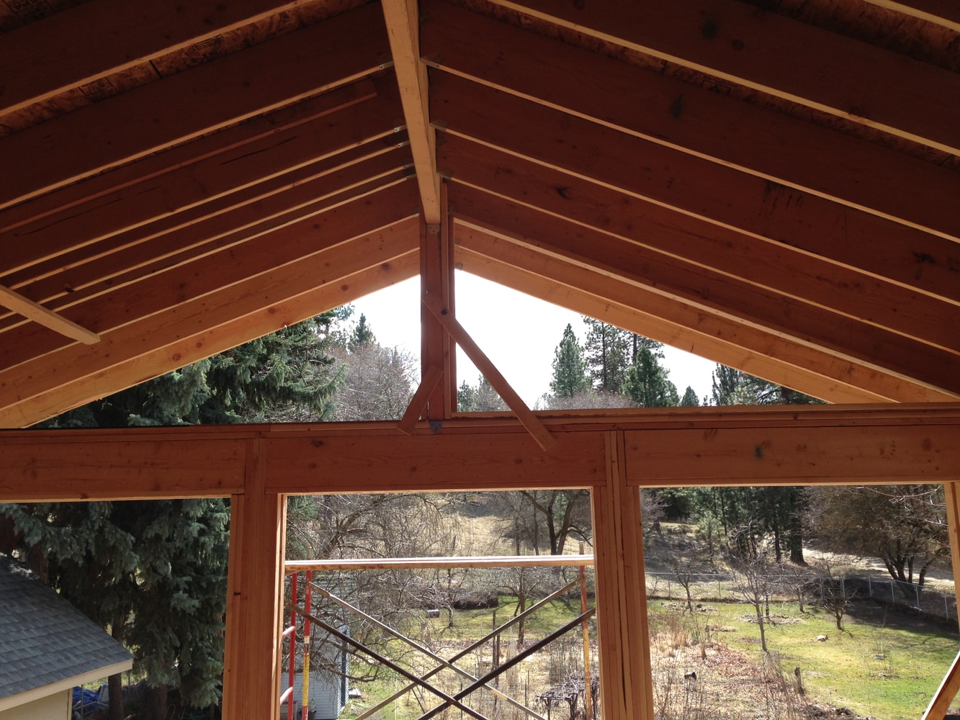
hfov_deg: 55.3
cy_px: 360
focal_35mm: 33
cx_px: 480
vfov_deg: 43.0
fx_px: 915
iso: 50
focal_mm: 4.12
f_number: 2.4
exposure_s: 1/433
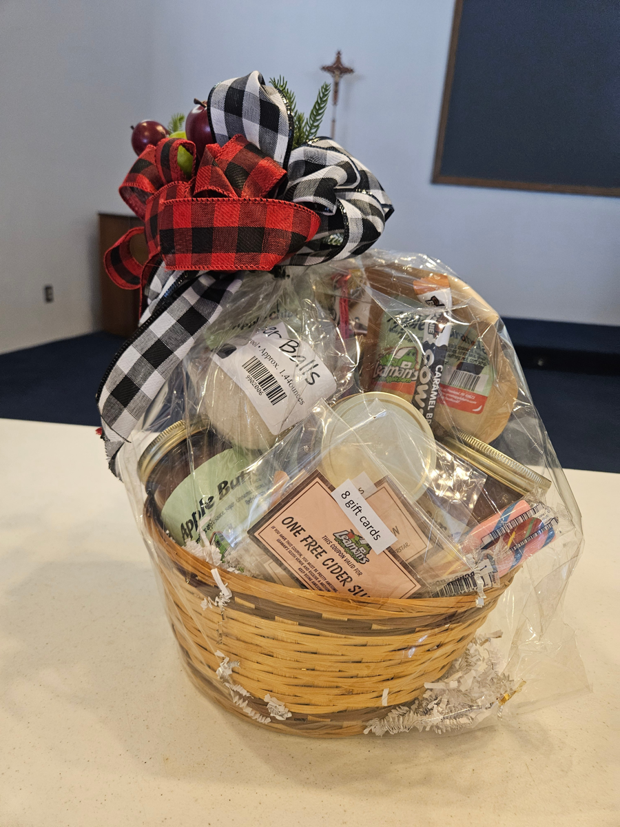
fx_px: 549
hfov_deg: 58.9
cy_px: 414
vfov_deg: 73.9
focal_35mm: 23
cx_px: 310
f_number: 1.8
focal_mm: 5.4
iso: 640
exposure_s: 1/120
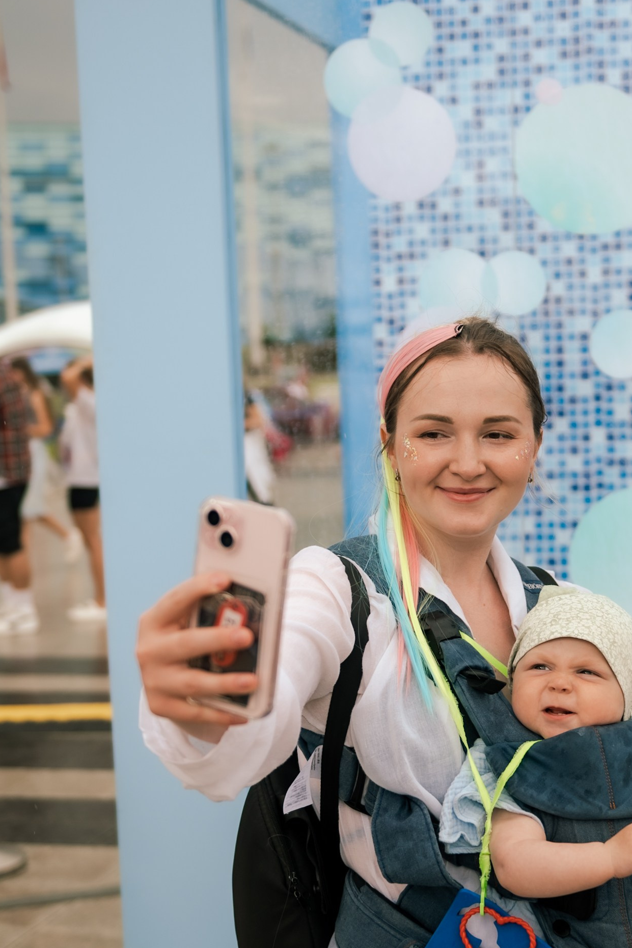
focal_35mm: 65
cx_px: 447
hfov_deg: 20.8
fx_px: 1711
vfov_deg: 30.9
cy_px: 559
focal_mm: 40
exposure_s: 1/1600
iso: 200
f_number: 2.8
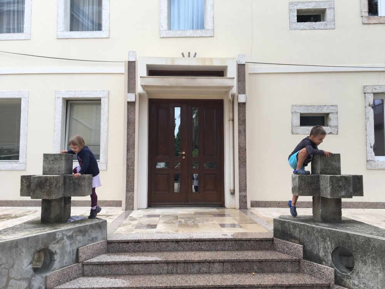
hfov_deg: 61.7
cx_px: 192
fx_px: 323
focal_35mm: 29
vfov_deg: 48.2
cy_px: 144
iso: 25
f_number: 2.2
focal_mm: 4.15
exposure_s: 1/123
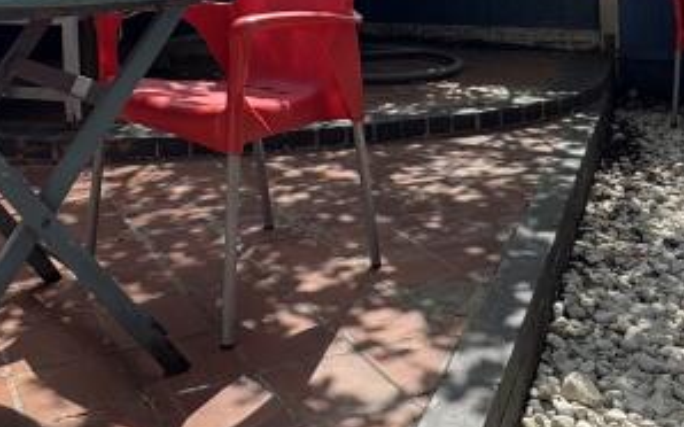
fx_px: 950
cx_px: 317
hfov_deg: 39.6
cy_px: -106
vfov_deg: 22.9
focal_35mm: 51
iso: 40
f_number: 2.2
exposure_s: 1/1034
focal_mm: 2.22
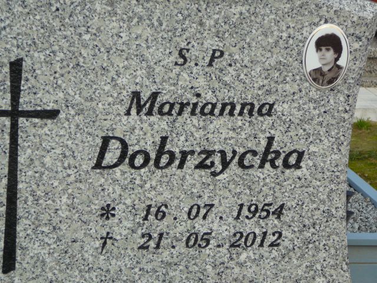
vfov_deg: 13.2
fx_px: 1220
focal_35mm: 112
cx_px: 188
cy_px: 142
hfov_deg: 17.6
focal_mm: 16.6
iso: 80
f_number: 3.9
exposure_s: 1/400
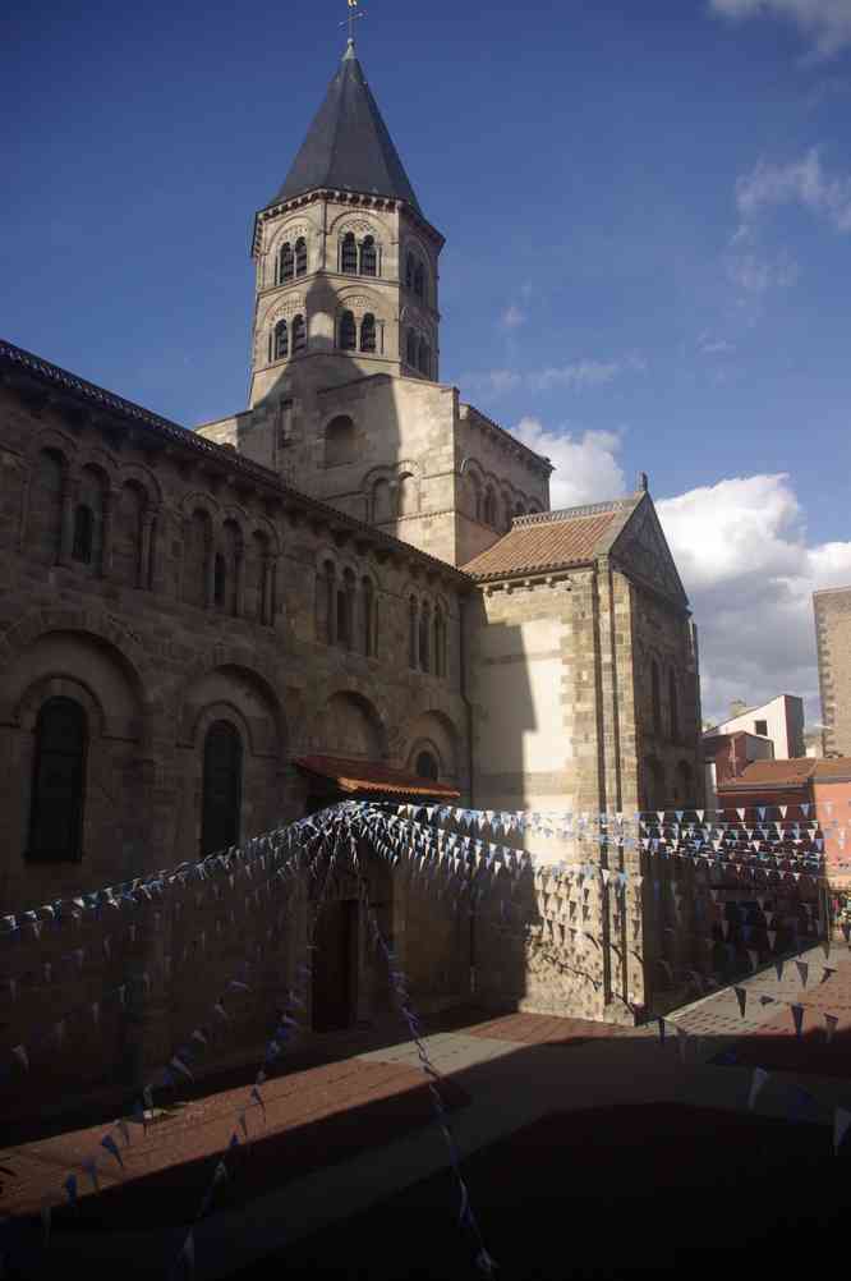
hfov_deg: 47.8
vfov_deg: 67.4
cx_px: 426
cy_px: 640
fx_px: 959
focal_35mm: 27
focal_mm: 18
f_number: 6.7
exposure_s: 1/250
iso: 100
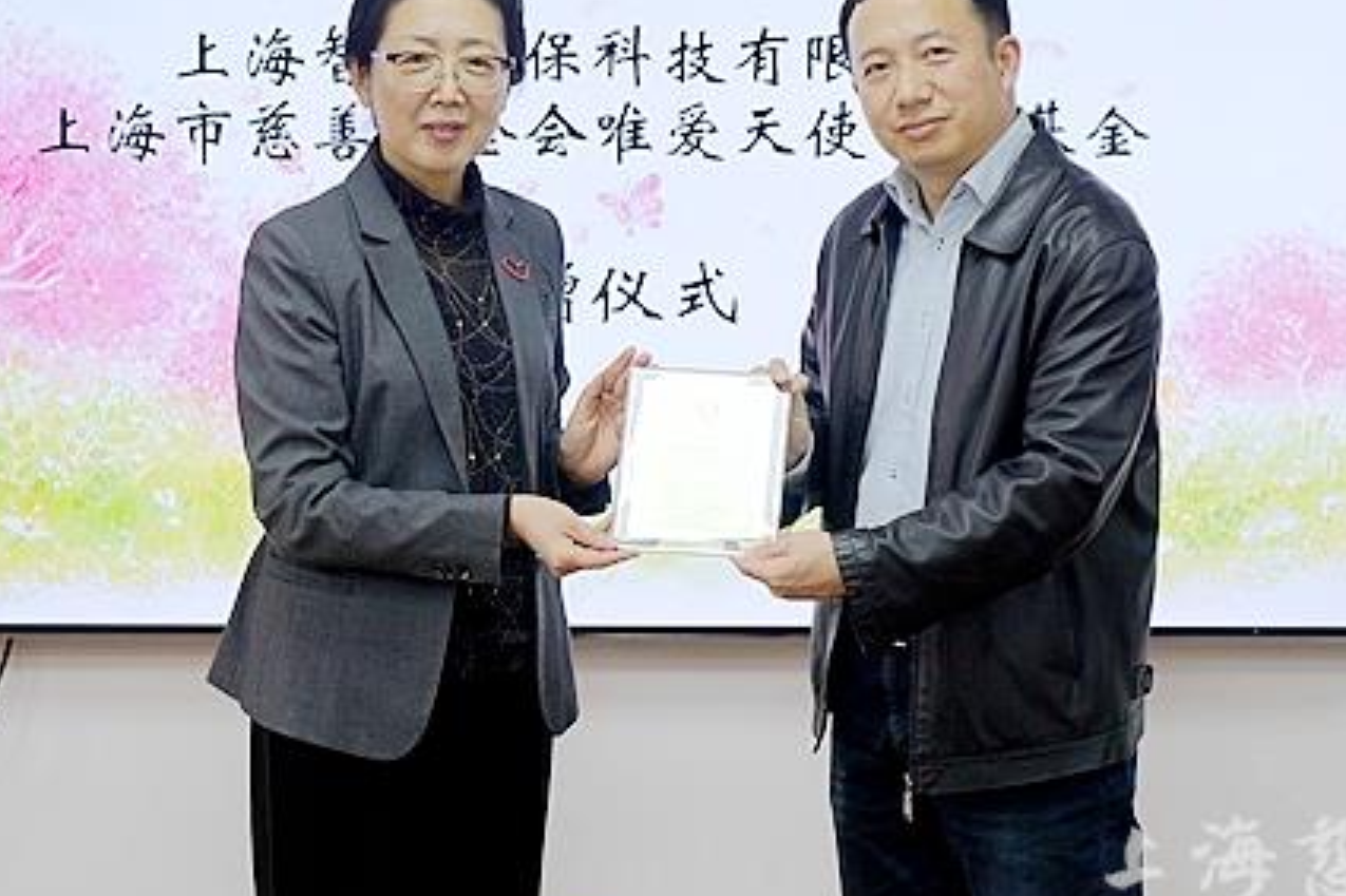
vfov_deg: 13.3
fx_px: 3849
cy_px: 355
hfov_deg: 19.8
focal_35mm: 103
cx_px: 656
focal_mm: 73
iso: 500
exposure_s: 1/80
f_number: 5
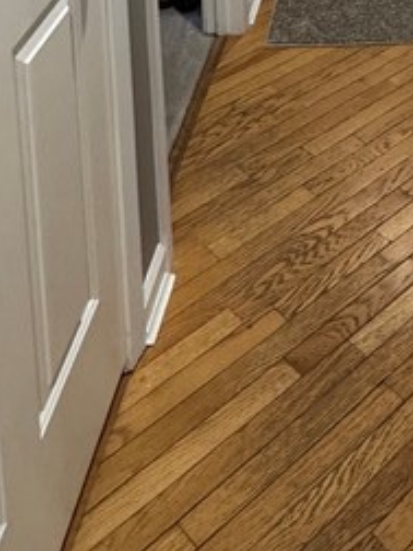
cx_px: 417
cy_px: -289
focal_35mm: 57
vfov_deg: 25.1
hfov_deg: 24.4
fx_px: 907
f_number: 2.2
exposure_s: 1/60
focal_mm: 2.22
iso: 320
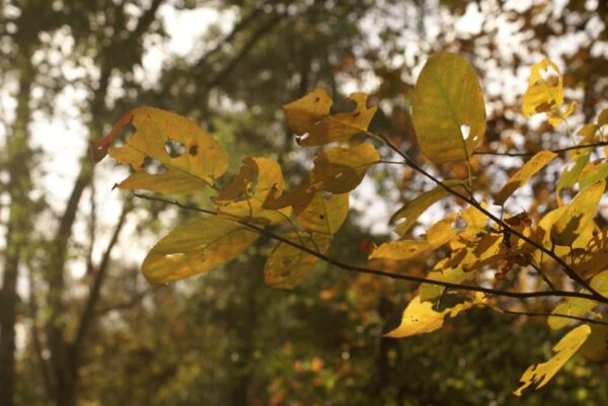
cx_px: 304
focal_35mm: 60
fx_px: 1014
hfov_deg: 33.4
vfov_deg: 22.7
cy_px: 203
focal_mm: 40
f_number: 9
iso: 100
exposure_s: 1/80
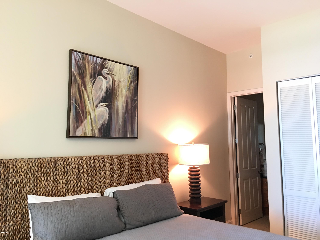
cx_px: 160
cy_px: 120
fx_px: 268
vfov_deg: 48.2
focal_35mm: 29
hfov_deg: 61.7
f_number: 2.2
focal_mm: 4.15
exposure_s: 1/15
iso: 64
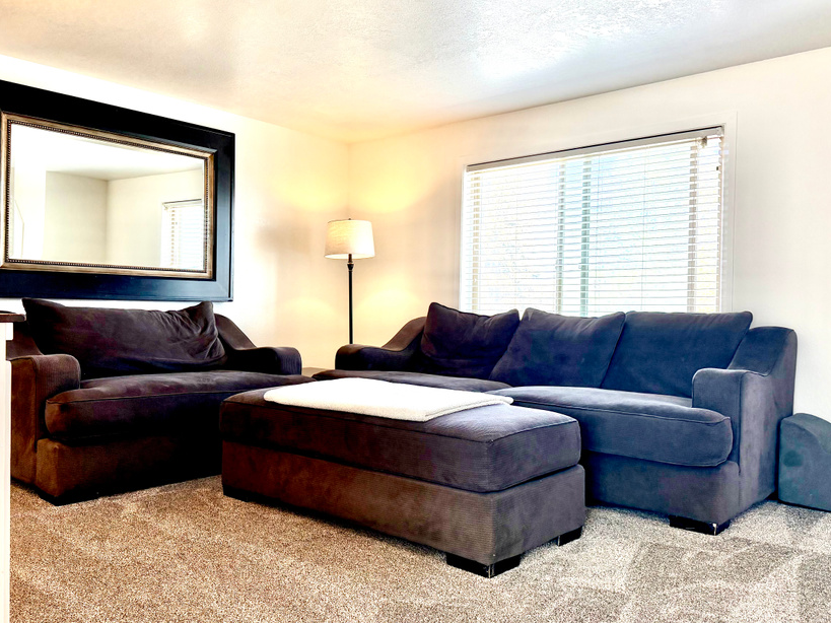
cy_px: 308
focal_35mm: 30
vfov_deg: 46.8
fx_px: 720
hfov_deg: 59.9
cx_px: 380
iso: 200
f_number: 1.78
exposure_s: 1/208
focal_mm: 6.76
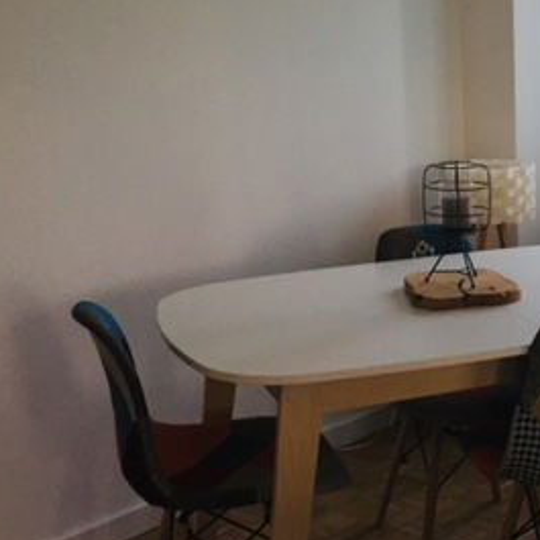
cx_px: 536
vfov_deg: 27.7
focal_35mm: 62
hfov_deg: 26.3
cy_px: 240
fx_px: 1094
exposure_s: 1/33
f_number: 2.2
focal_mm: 4.15
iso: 64
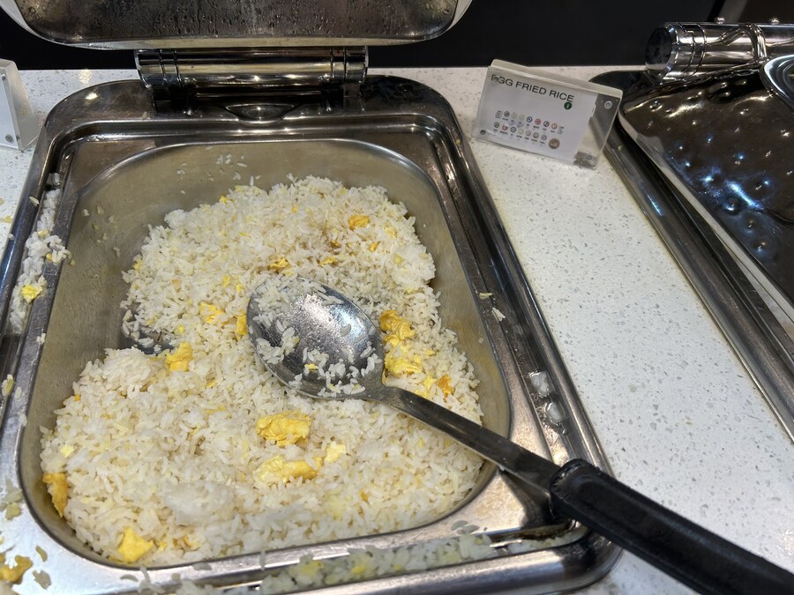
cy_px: 298
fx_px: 596
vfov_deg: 53.1
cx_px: 397
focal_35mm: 26
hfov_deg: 67.3
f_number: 1.5
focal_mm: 5.7
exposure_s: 1/100
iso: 40
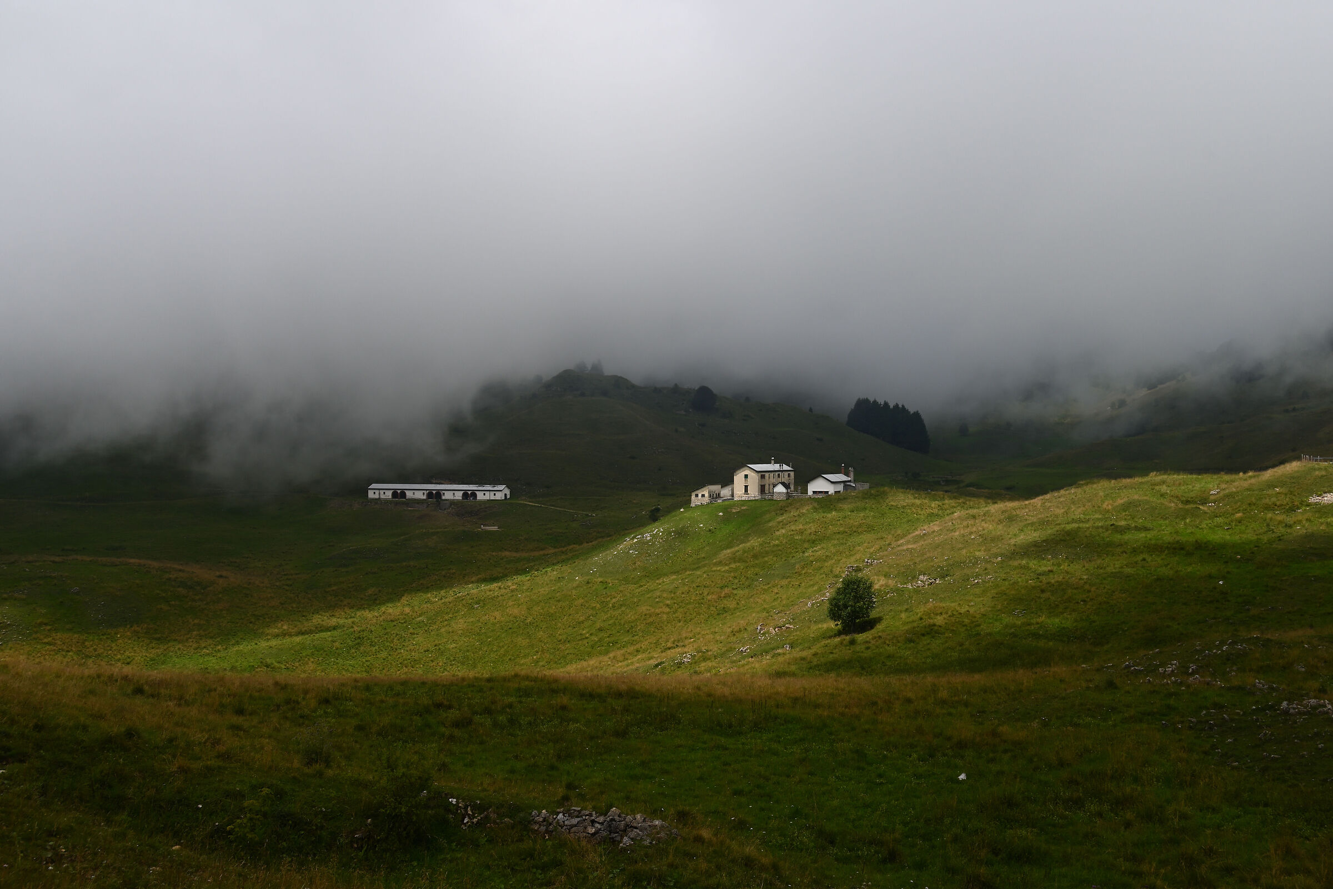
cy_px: 444
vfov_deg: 42.6
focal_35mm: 31
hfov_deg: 60.7
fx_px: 1139
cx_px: 666
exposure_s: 1/320
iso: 100
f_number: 10
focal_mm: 20.5
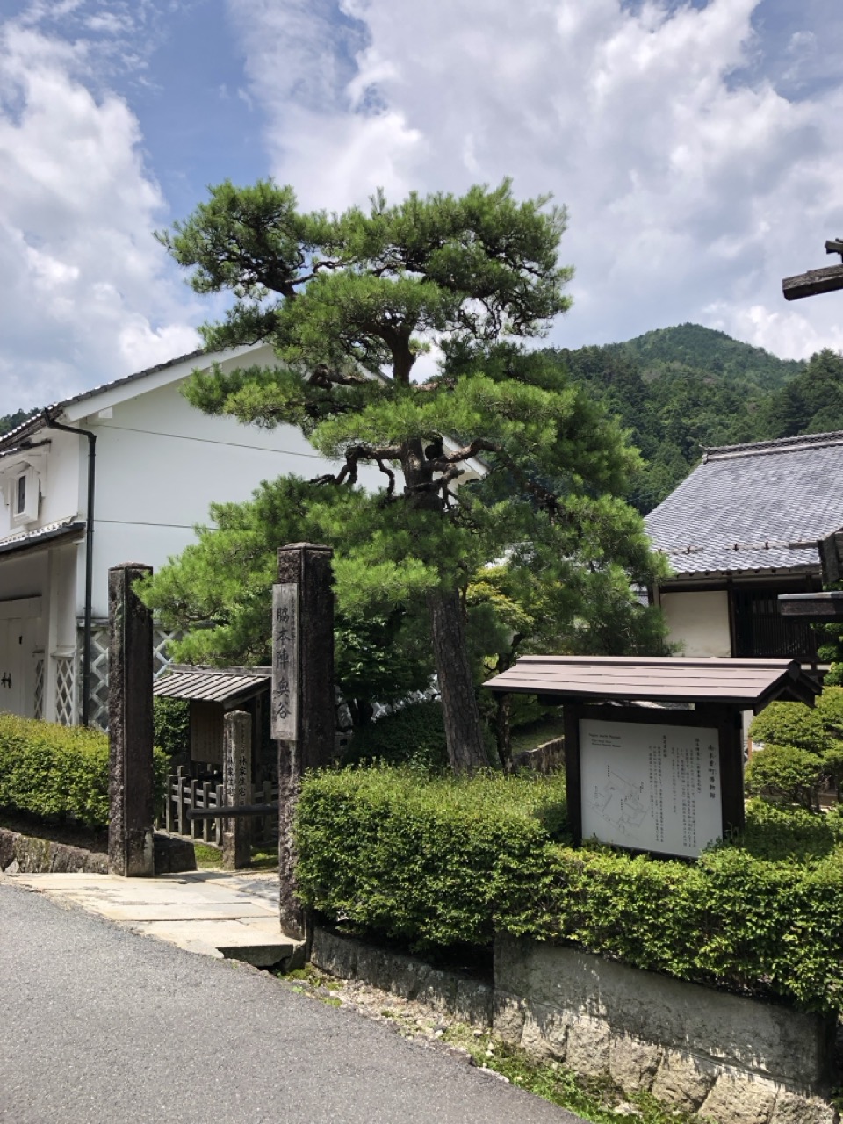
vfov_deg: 63.4
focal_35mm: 28
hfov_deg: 49.7
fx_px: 909
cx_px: 422
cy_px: 562
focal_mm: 3.99
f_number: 1.8
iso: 20
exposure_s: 1/2000
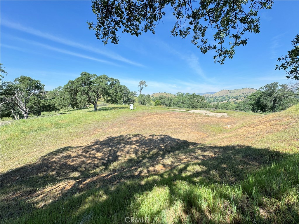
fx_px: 121
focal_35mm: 14
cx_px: 150
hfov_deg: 102.1
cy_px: 112
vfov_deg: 85.7
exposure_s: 1/796
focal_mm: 2.22
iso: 40
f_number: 2.2
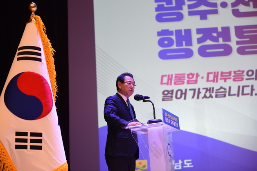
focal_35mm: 70
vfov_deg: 19.5
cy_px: 86
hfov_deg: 28.8
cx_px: 128
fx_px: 500
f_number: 2.8
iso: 1250
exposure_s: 1/100
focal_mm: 70
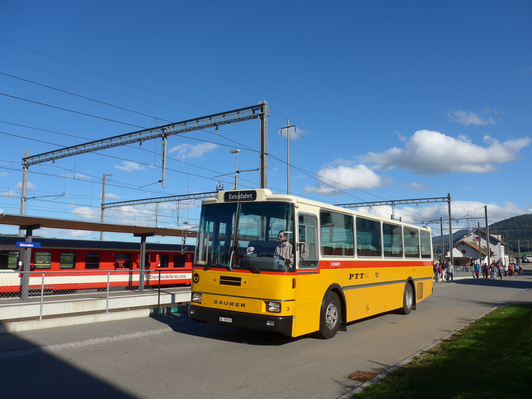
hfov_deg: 61.7
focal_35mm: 29
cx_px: 266
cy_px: 200
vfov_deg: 48.2
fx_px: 446
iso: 80
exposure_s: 1/1600
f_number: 3.2
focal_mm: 6
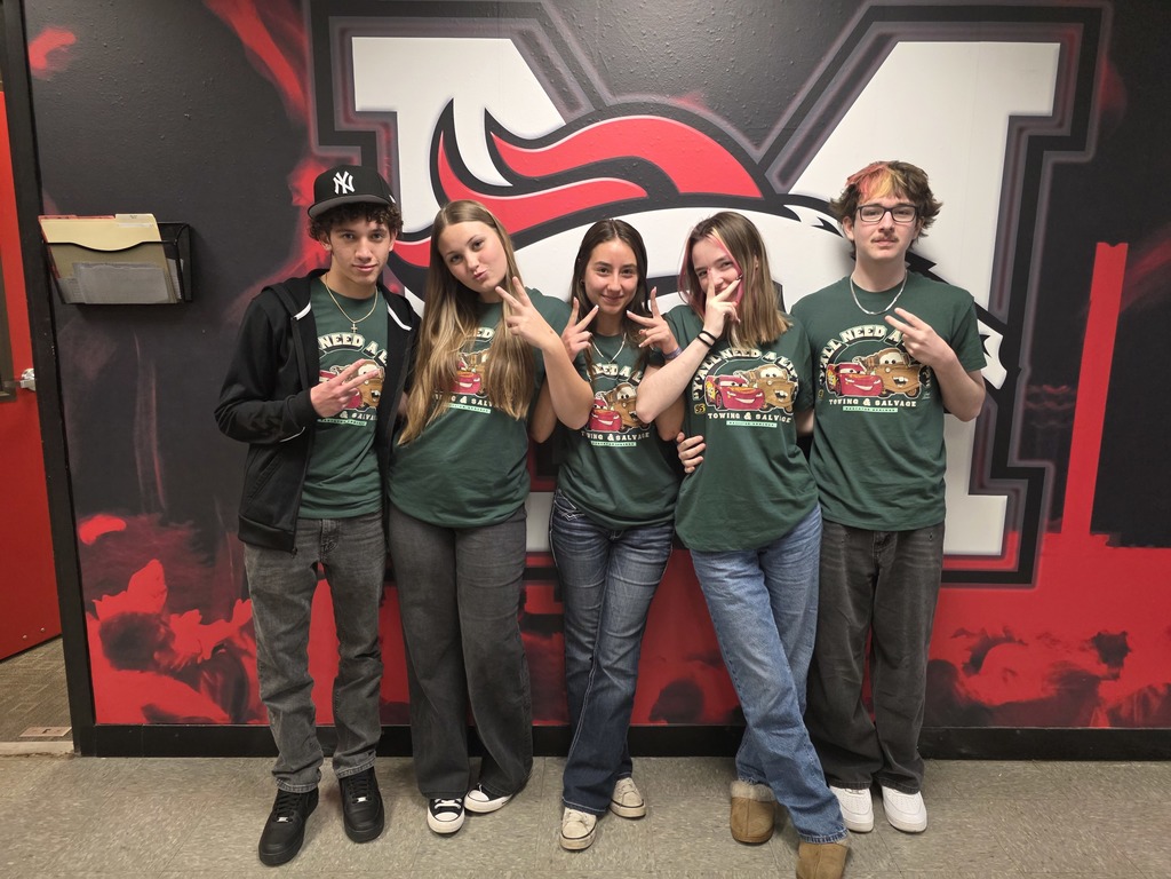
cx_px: 586
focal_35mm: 23
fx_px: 778
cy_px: 440
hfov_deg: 73.9
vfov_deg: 58.9
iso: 400
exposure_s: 1/120
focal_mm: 6.3
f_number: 1.7
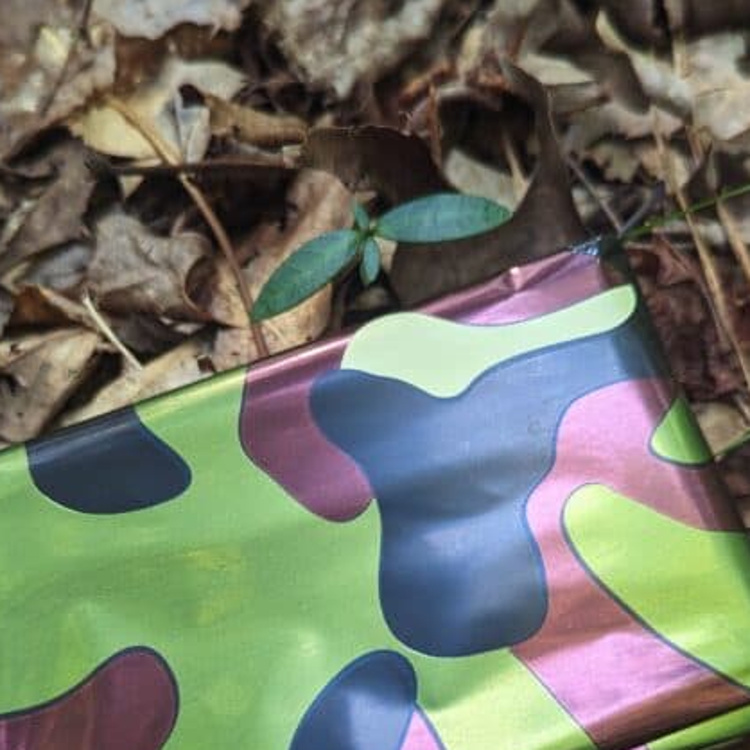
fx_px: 1275
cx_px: 358
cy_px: 599
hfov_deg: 32.8
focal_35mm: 52
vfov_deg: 31.9
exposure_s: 1/71.9
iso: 99
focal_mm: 6.81
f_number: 1.85
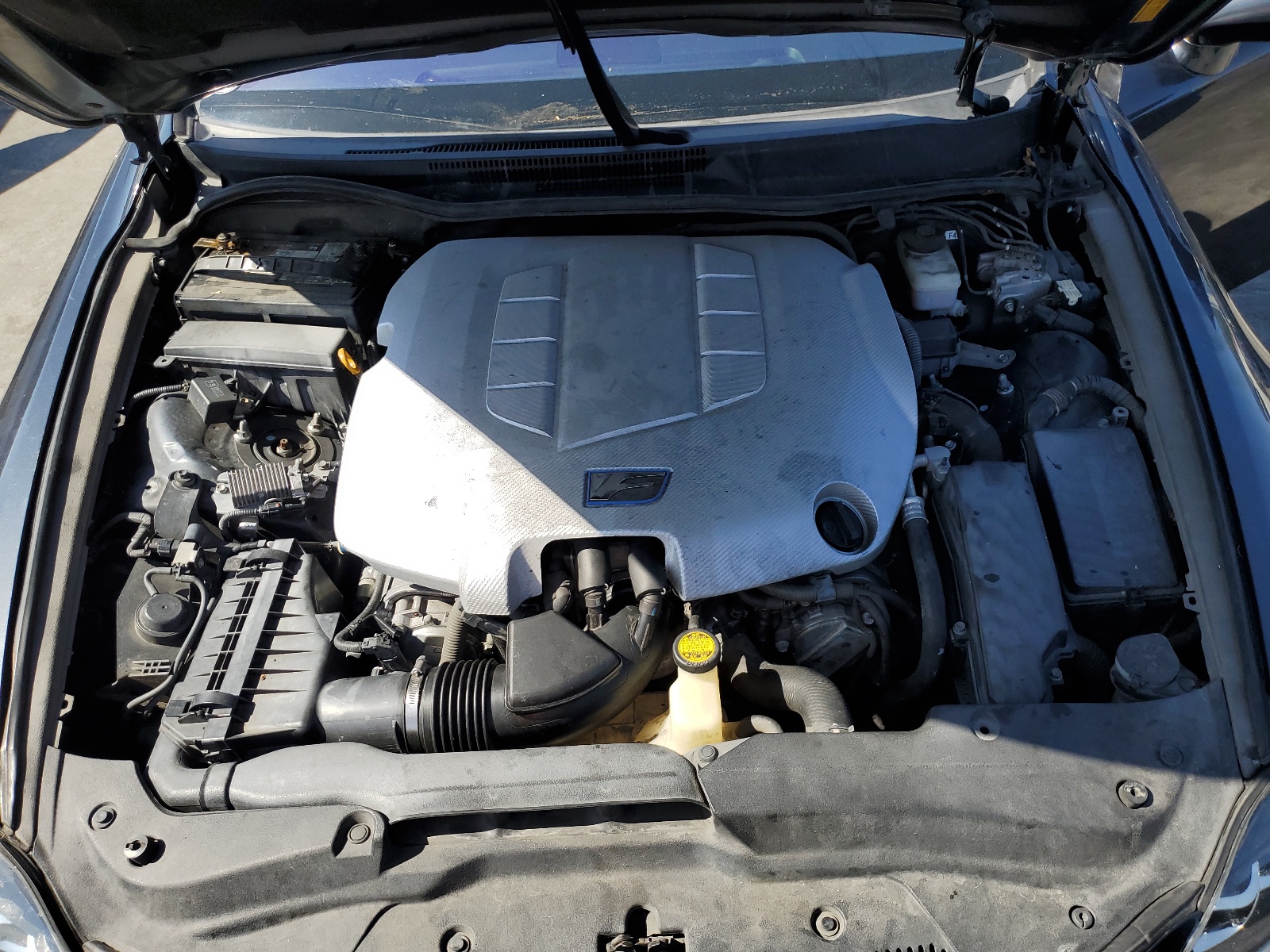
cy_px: 476
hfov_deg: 67.3
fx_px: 954
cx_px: 635
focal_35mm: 26
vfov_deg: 53.1
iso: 50
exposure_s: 1/2000
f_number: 1.5
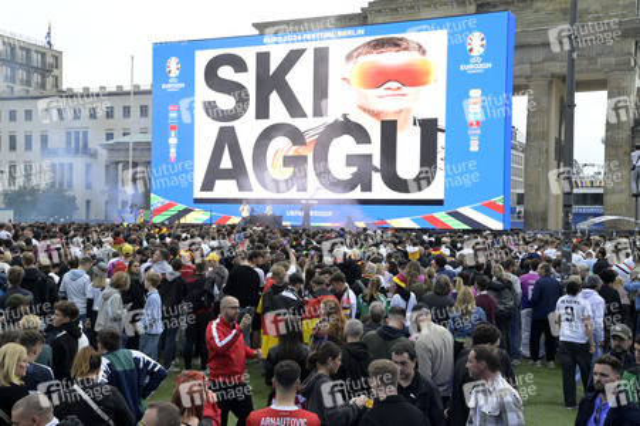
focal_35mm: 46
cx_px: 320
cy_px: 213
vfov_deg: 29.2
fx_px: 817
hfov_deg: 42.8
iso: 4000
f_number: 9
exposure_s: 1/400
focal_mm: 46
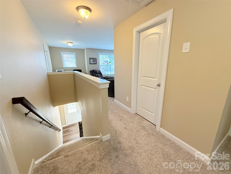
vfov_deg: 85.7
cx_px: 116
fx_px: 93
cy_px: 87
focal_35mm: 14
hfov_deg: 102.1
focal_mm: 2.22
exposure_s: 1/120
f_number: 2.2
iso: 320
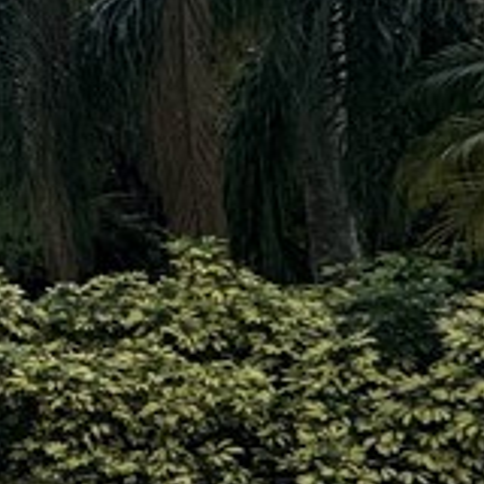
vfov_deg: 21.8
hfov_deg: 10.8
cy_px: 160
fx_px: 1250
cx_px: -1047
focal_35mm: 79
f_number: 2.2
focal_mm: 2.22
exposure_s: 1/868
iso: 40
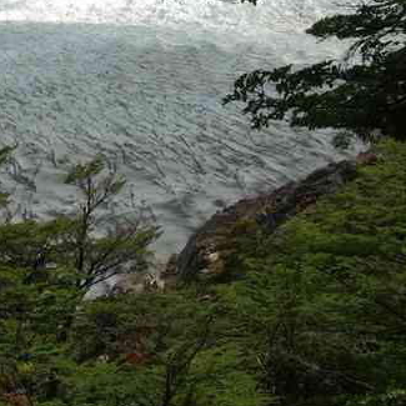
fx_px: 1204
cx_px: -57
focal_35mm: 91
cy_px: 10
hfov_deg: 18.3
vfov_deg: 18.7
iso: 100
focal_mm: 23.1
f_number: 8
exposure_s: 1/500
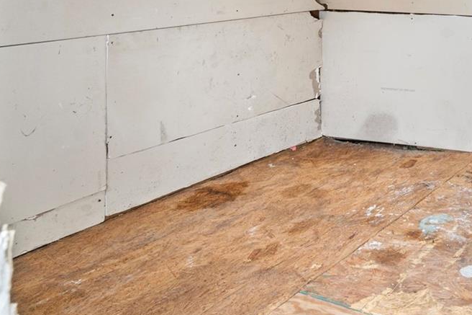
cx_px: 565
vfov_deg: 30.0
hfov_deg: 37.6
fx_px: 511
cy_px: -47
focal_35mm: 39
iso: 100
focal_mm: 16
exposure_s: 5
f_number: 8
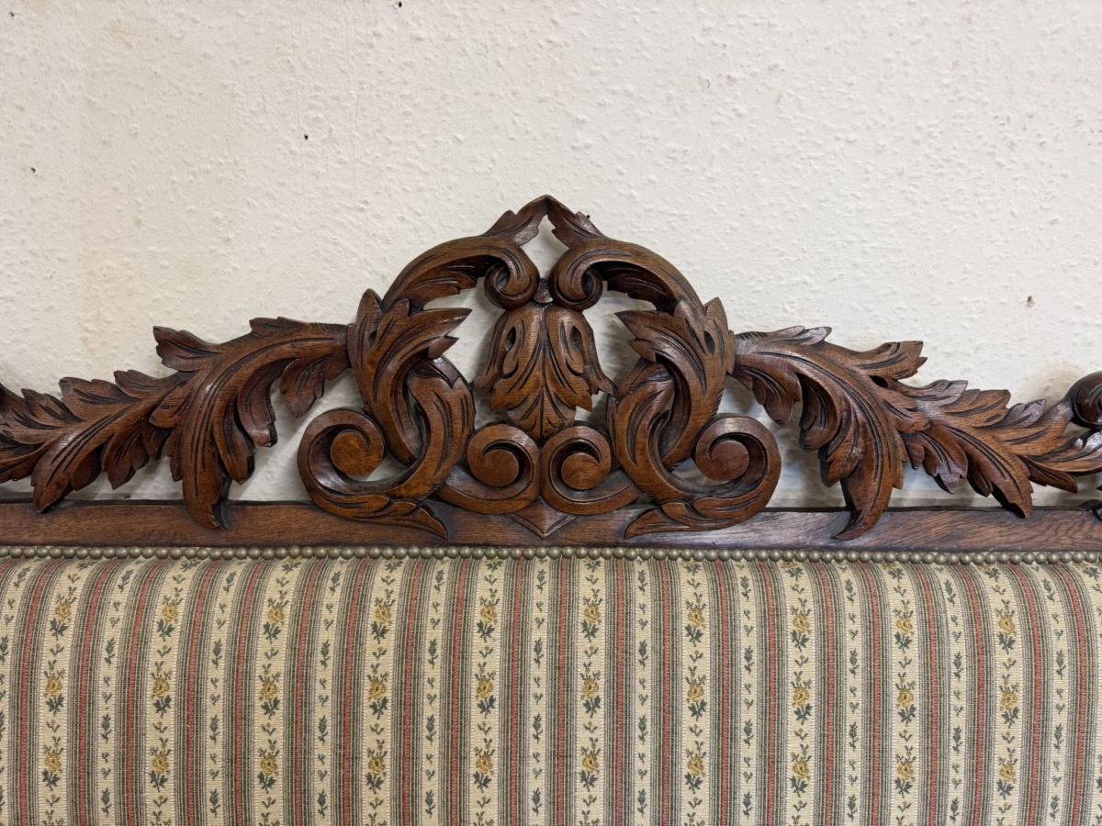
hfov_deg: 71.6
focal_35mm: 24
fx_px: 764
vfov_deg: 56.8
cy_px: 413
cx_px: 551
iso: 160
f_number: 1.78
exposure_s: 1/50
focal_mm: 6.76
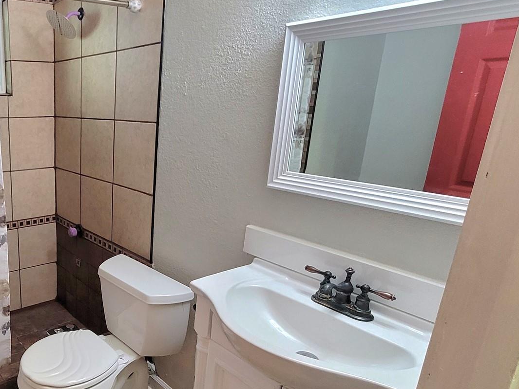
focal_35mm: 25
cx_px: 70
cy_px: 219
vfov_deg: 54.7
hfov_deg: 60.7
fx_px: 375
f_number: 2.2
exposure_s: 1/30
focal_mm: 2.2
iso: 320
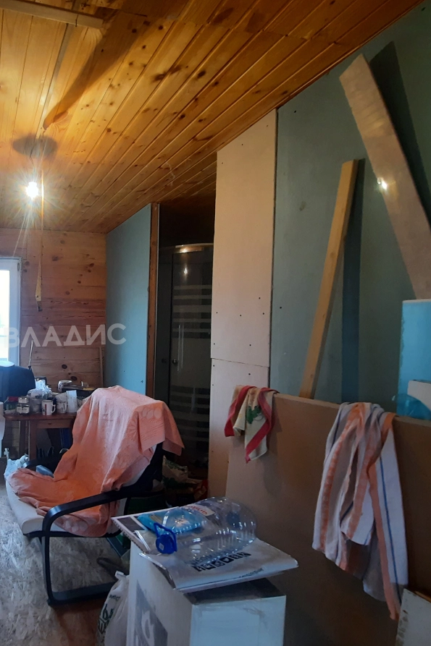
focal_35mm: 19
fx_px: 341
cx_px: 43
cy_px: 335
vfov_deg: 86.9
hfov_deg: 55.8
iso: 160
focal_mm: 1.74
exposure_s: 1/33
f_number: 2.2
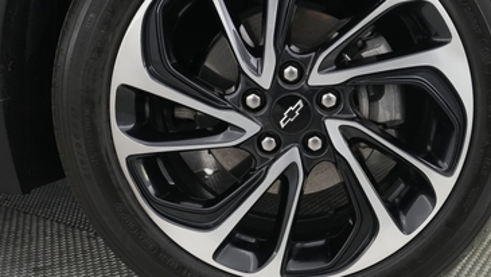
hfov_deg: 46.2
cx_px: 288
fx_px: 573
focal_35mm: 44
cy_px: 109
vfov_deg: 27.1
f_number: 4
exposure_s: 1/80
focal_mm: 24
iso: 3200
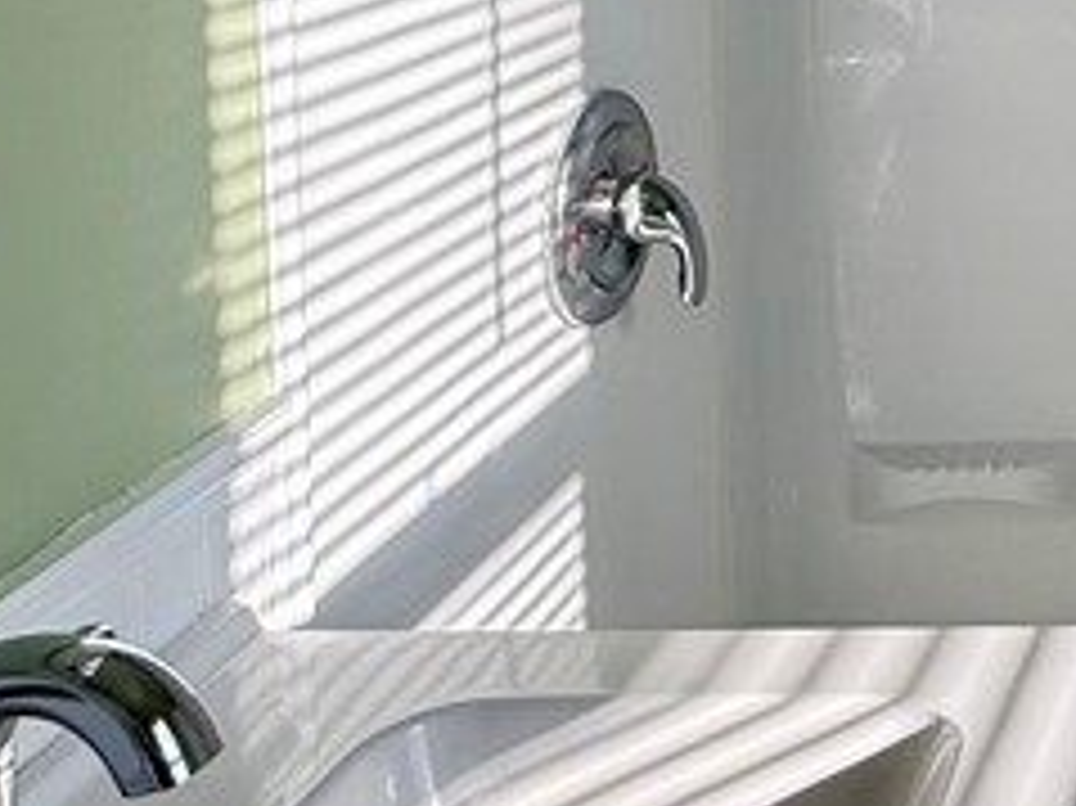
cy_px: -279
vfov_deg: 21.7
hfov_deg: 27.3
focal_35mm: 60
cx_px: 1378
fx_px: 1864
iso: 64
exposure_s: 1/293
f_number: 2.2
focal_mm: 2.22
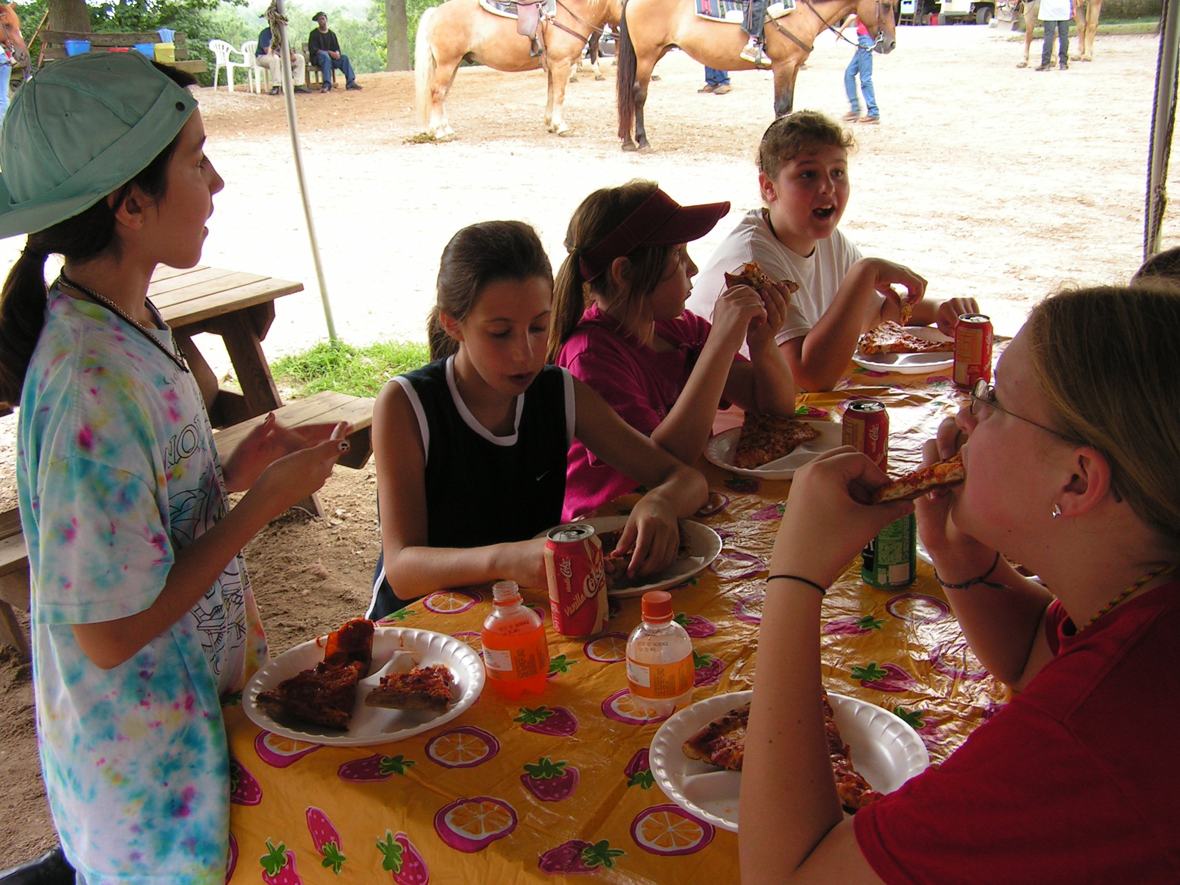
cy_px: 442
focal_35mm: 38
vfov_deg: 37.7
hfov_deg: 49.0
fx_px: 1295
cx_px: 590
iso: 50
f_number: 3.2
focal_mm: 6.3
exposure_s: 1/40
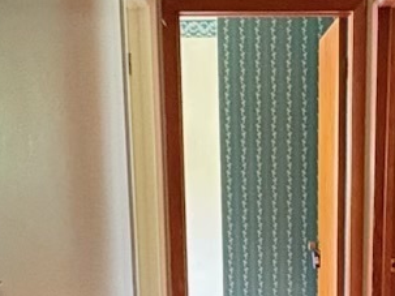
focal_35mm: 74
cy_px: 353
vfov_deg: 18.8
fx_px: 844
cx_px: 288
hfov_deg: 26.1
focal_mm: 2.22
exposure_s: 1/48
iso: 1000
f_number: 2.2
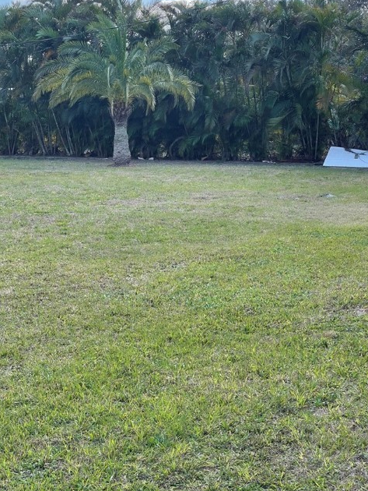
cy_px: 222
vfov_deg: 25.0
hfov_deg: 18.9
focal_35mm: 78
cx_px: 149
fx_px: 1105
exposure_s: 1/364
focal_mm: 7.5
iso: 20
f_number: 2.2
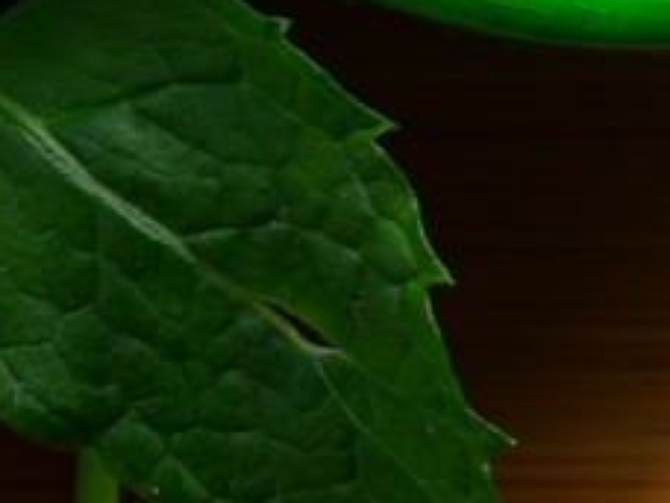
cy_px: -332
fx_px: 6429
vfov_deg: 4.4
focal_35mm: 332
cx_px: -317
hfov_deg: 5.9
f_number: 6.3
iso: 100
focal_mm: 35
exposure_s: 1/80
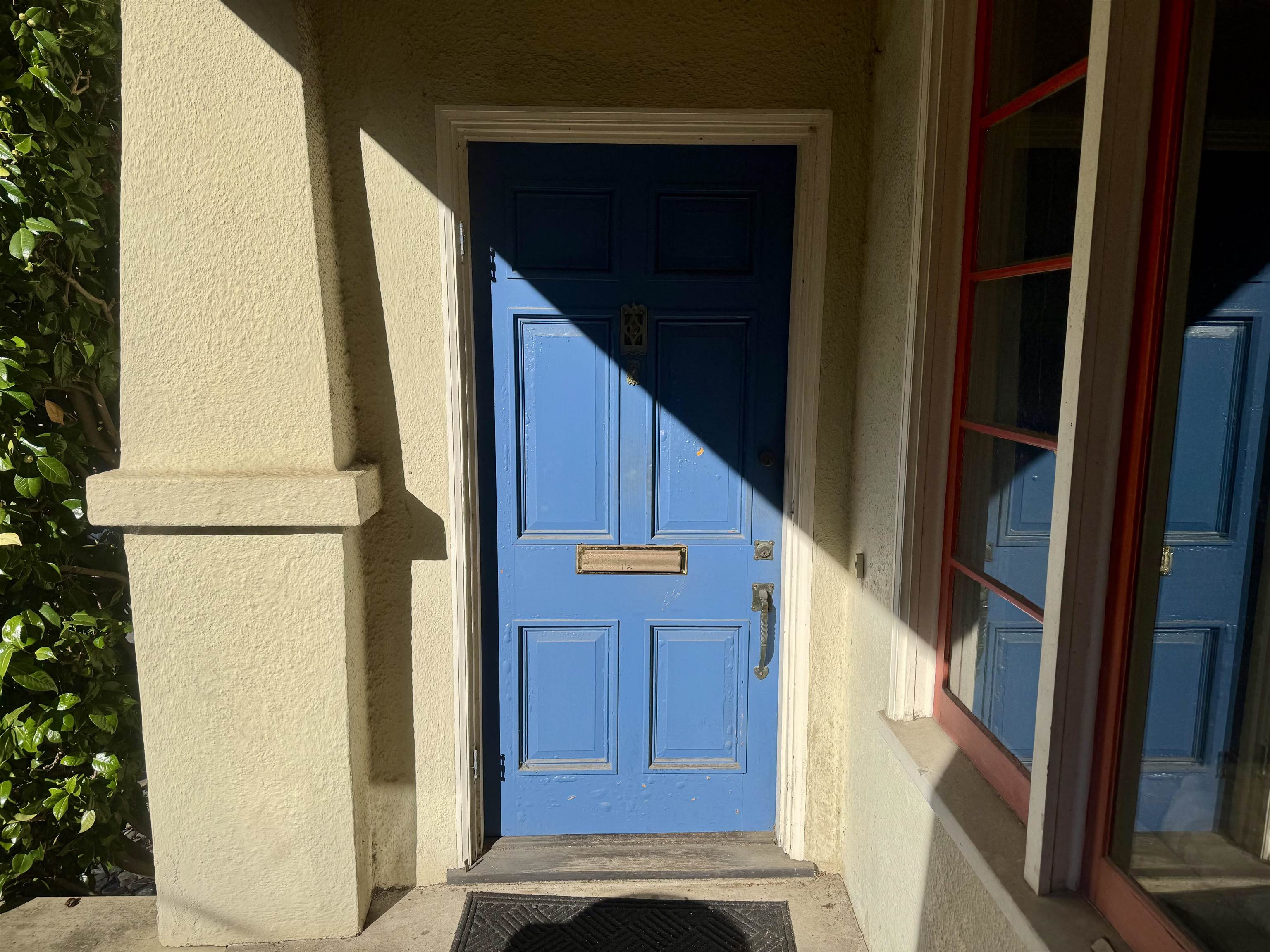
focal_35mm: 24
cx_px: 635
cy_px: 476
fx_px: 881
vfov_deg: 56.8
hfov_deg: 71.6
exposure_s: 1/7937
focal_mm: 6.76
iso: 80
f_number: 1.78
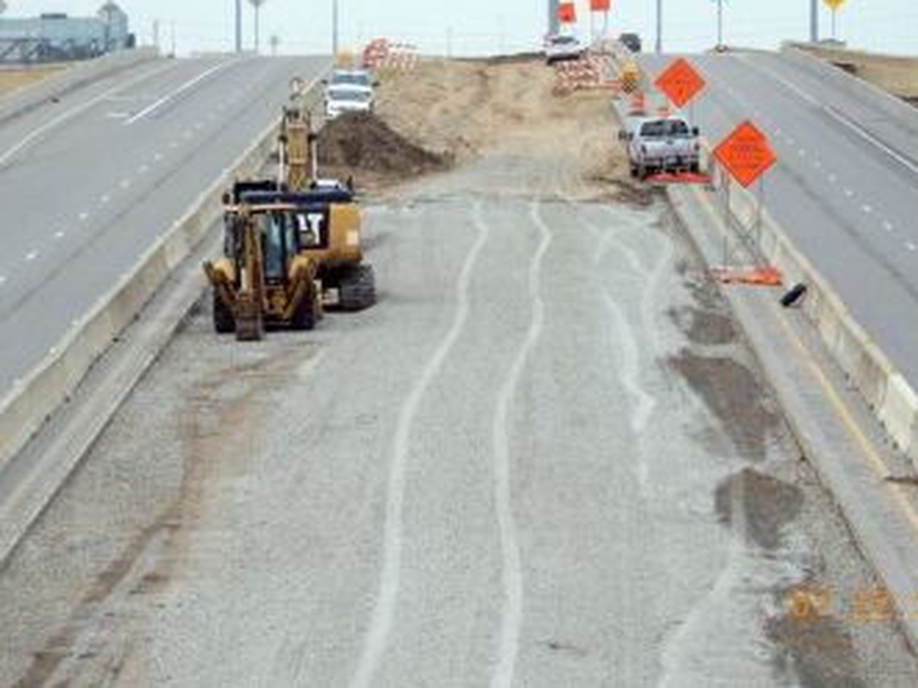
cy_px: 275
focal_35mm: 272
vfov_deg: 5.5
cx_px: 488
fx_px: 7211
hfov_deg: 7.3
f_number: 5.6
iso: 80
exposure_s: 1/320
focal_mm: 40.1
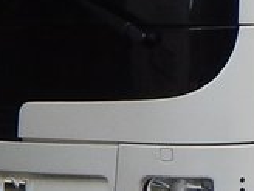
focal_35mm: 314
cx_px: 647
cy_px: -83
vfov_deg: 4.7
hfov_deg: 6.0
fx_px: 2304
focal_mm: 7.7
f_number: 3.6
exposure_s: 1/400
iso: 125
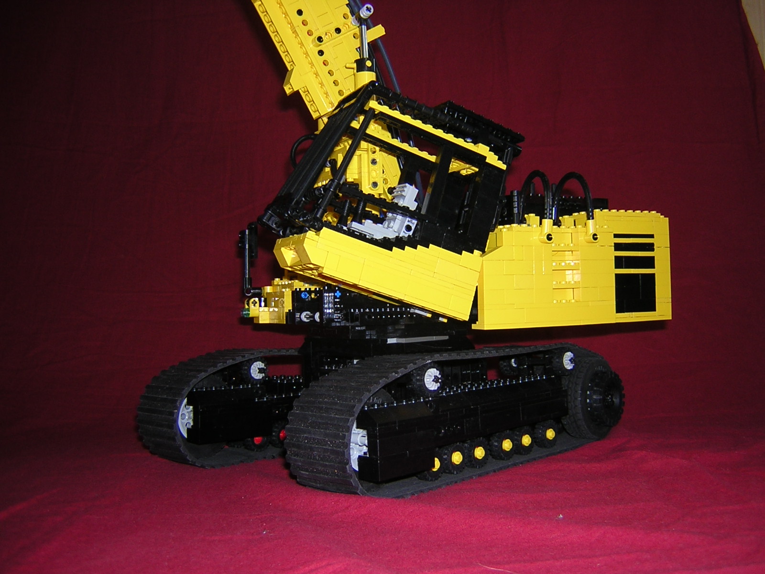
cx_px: 382
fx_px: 796
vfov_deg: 39.7
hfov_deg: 51.4
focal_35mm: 36
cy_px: 287
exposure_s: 1/60.1
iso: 100
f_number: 2.6
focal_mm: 4.7
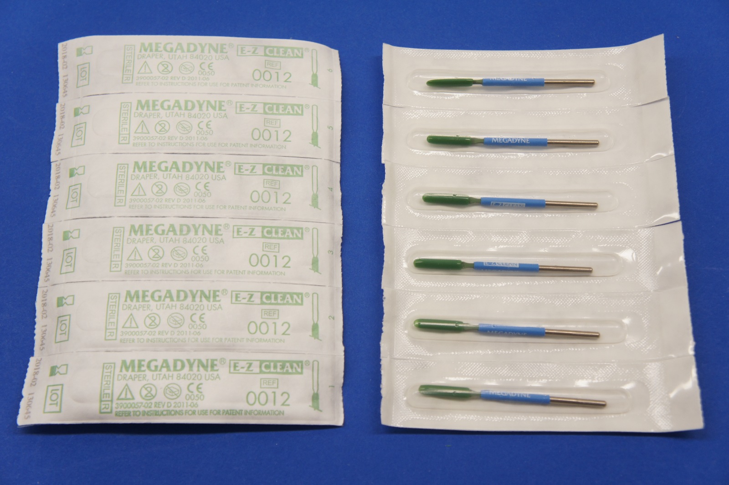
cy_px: 242
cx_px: 364
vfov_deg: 23.7
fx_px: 1153
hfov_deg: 35.1
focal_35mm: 57
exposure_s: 1/80
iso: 200
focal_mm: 38
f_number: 5.6
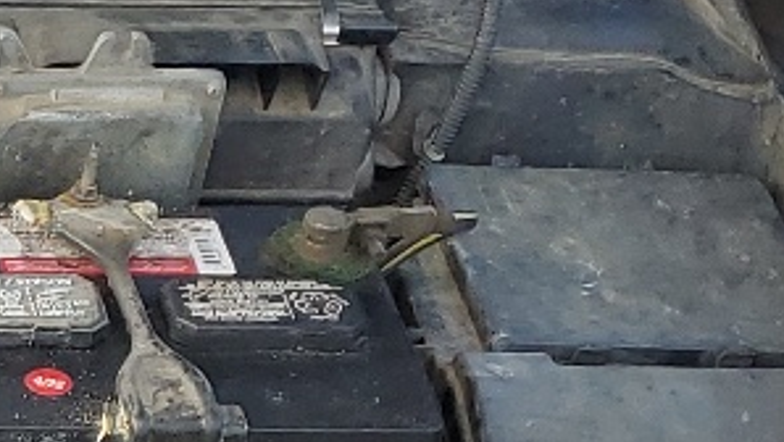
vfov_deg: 7.9
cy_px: 558
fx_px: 3162
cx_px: -723
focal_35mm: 152
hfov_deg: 12.6
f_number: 1.5
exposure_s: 1/500
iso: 50
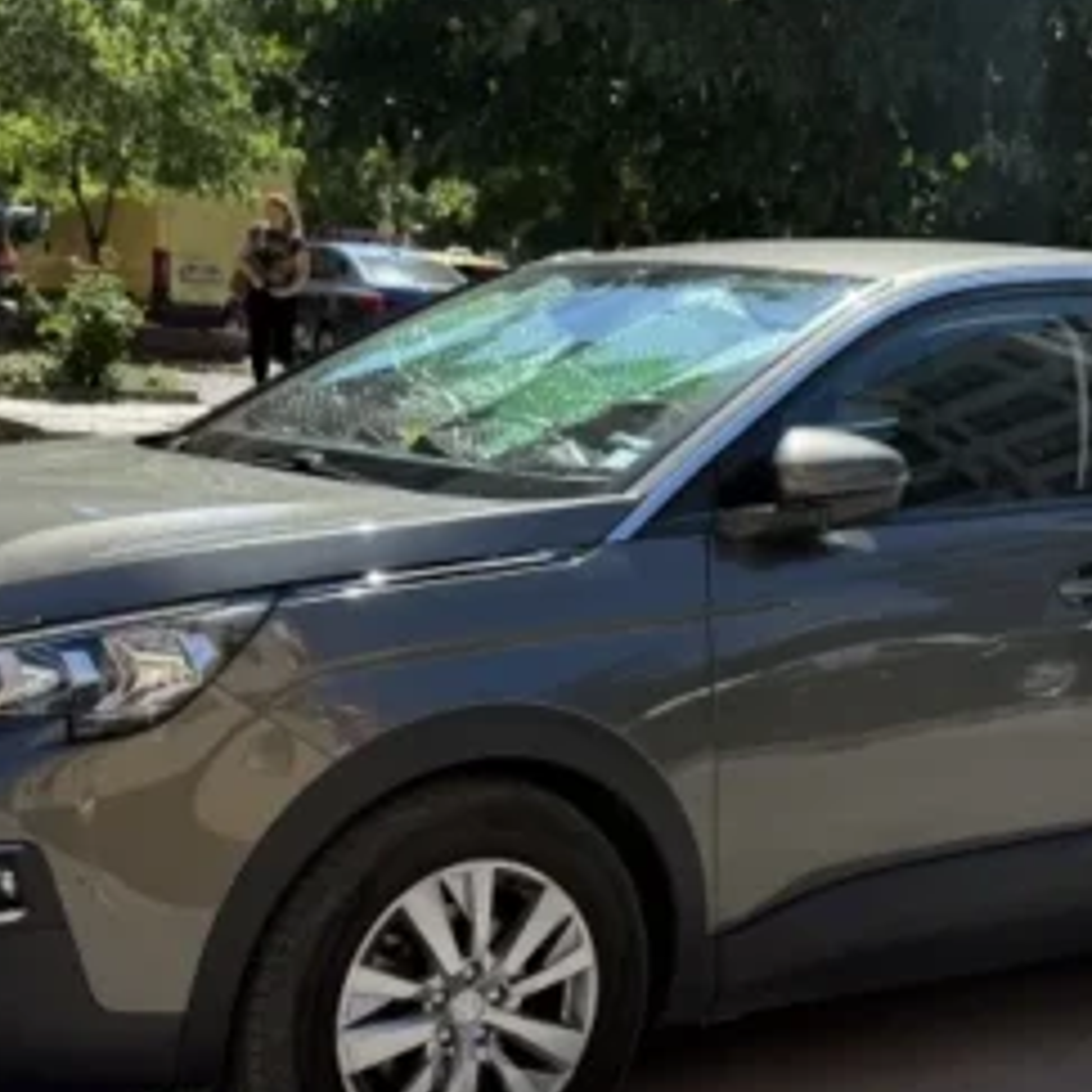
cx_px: 791
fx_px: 2391
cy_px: 759
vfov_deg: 25.5
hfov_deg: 25.5
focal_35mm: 67
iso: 80
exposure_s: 1/3425
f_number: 1.78
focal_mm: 6.76
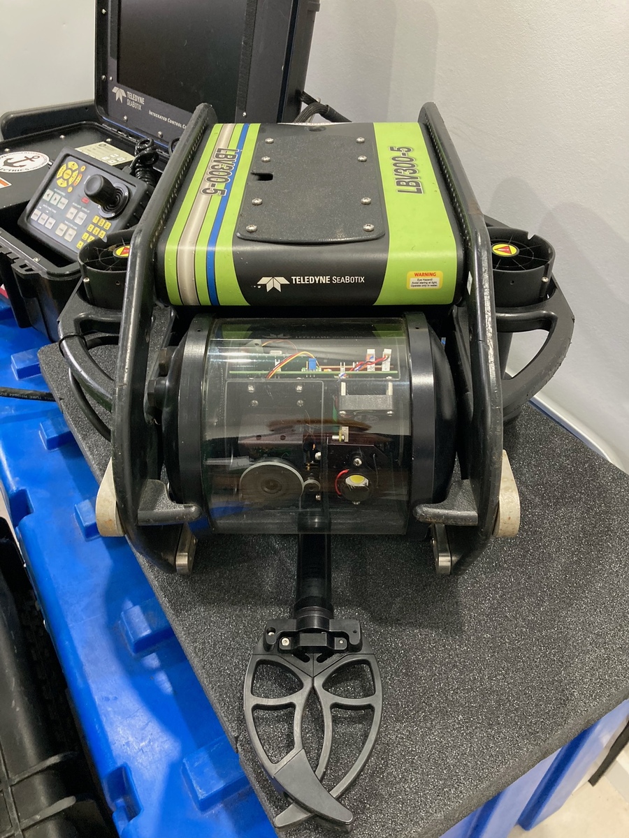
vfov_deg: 63.4
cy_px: 419
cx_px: 314
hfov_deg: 49.7
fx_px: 678
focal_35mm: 28
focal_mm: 3.99
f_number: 1.8
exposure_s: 1/33
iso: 250
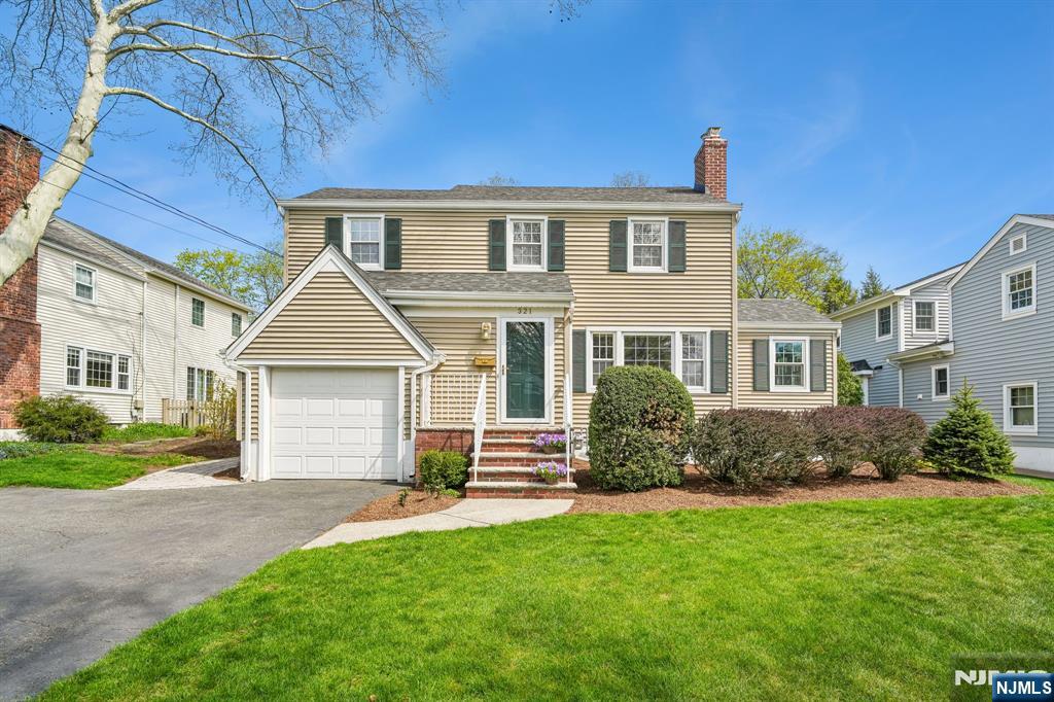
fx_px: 468
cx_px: 527
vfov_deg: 73.7
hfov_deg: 96.8
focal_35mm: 16
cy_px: 351
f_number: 8
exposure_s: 1/640
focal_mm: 16
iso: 400
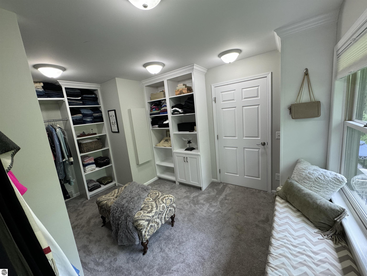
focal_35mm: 14
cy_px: 138
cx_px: 184
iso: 200
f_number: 2.2
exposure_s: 1/120
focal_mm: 2.22
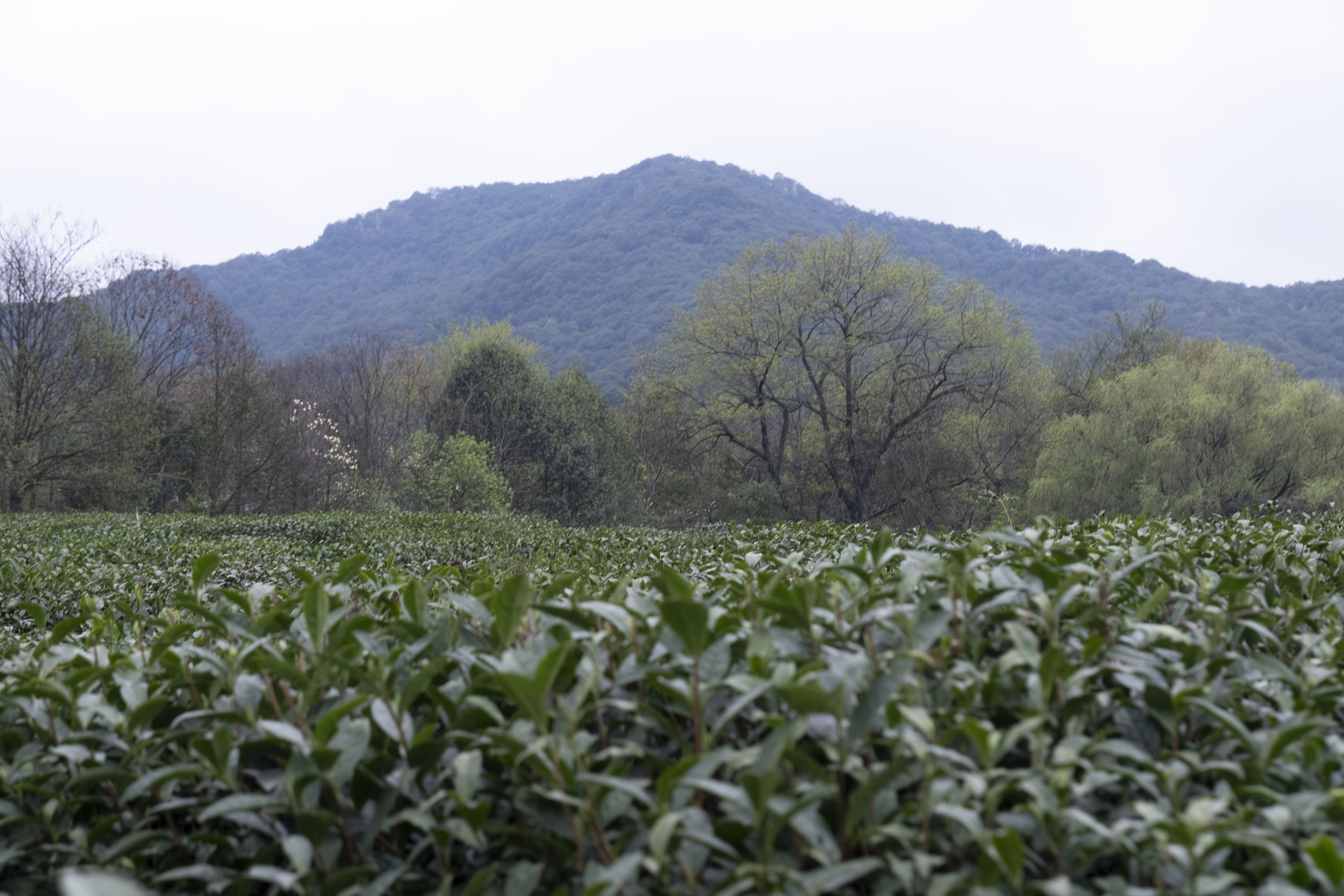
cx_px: 672
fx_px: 2314
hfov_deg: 32.4
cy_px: 448
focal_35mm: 62
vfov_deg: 21.9
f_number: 8
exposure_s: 1/30
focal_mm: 41.3
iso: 400
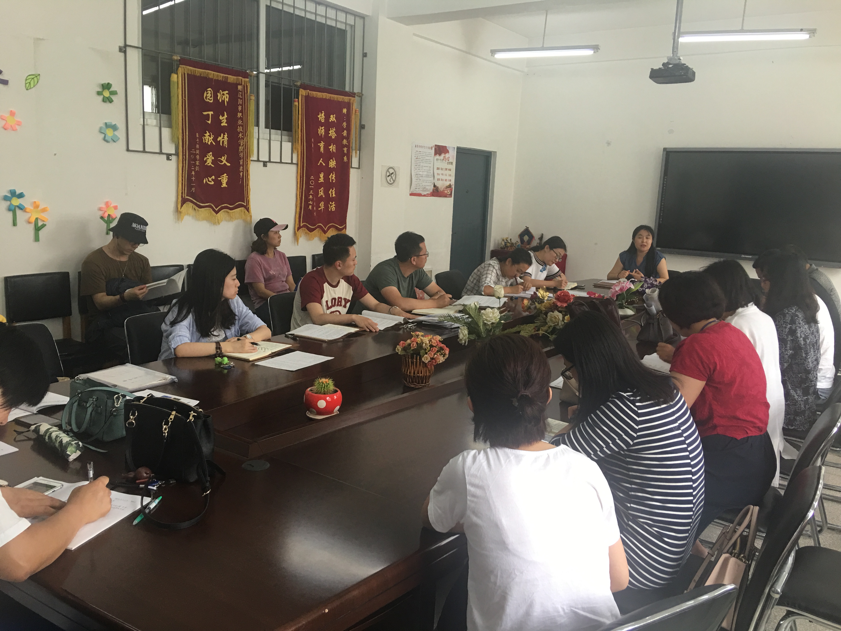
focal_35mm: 29
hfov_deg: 61.7
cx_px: 420
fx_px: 705
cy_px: 316
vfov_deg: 48.2
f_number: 2.2
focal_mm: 4.15
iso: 50
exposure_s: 1/33
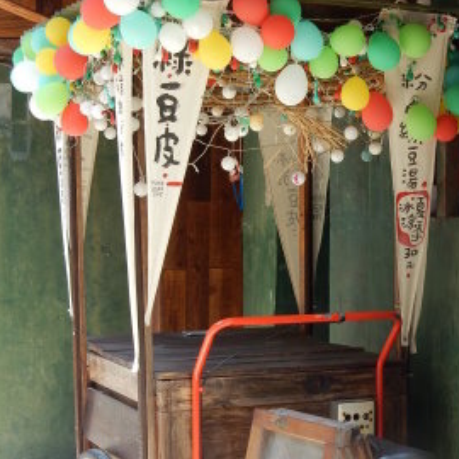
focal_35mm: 89
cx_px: 332
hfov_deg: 19.4
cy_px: 370
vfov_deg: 19.3
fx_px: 1335
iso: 125
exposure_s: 1/50
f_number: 4.5
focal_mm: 9
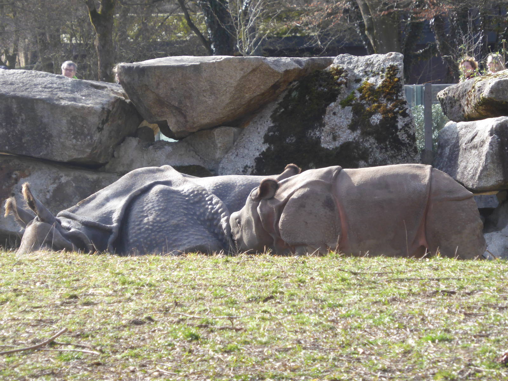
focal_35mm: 292
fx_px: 4285
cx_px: 254
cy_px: 190
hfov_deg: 6.8
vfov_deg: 5.1
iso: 100
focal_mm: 47.3
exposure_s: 1/100
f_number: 5.8
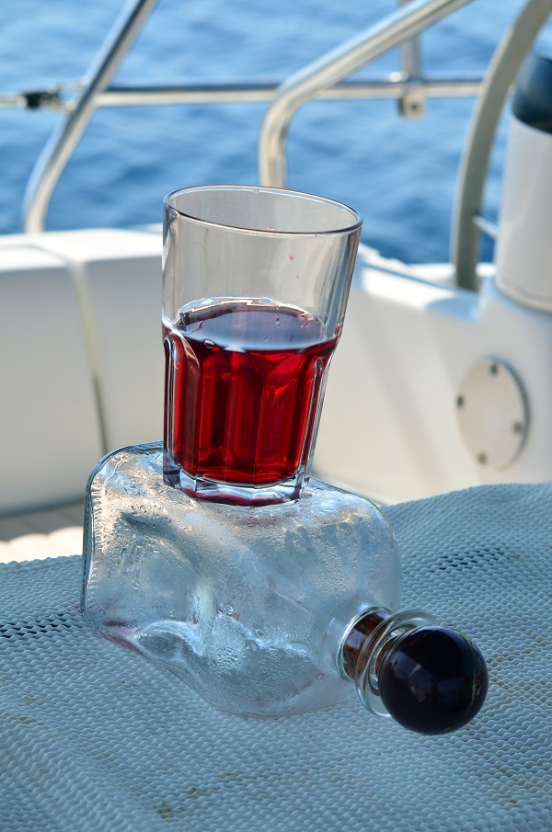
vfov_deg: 19.5
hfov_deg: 13.0
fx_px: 2424
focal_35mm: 105
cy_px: 416
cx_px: 276
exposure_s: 1/1000
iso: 640
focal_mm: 70
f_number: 9
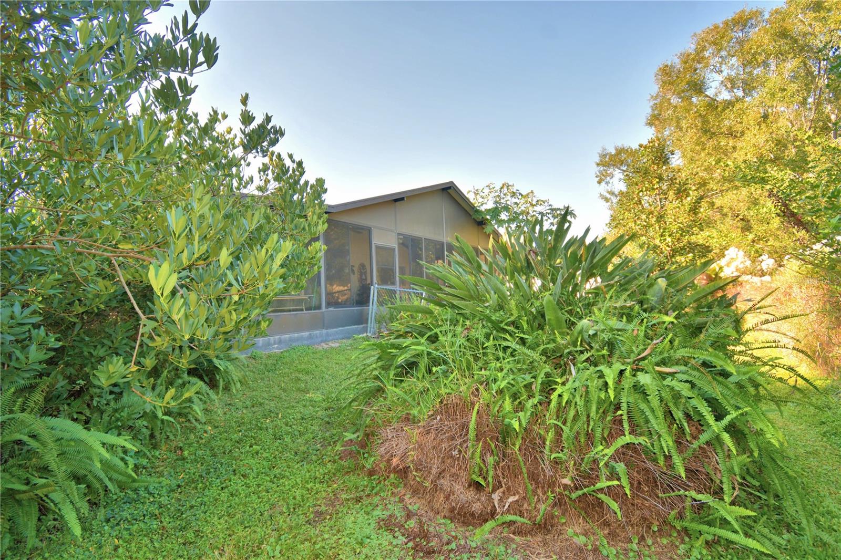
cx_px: 420
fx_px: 350
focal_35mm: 15
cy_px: 280
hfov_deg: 100.4
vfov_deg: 77.3
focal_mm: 10
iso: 100
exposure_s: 1/160
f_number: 4.5
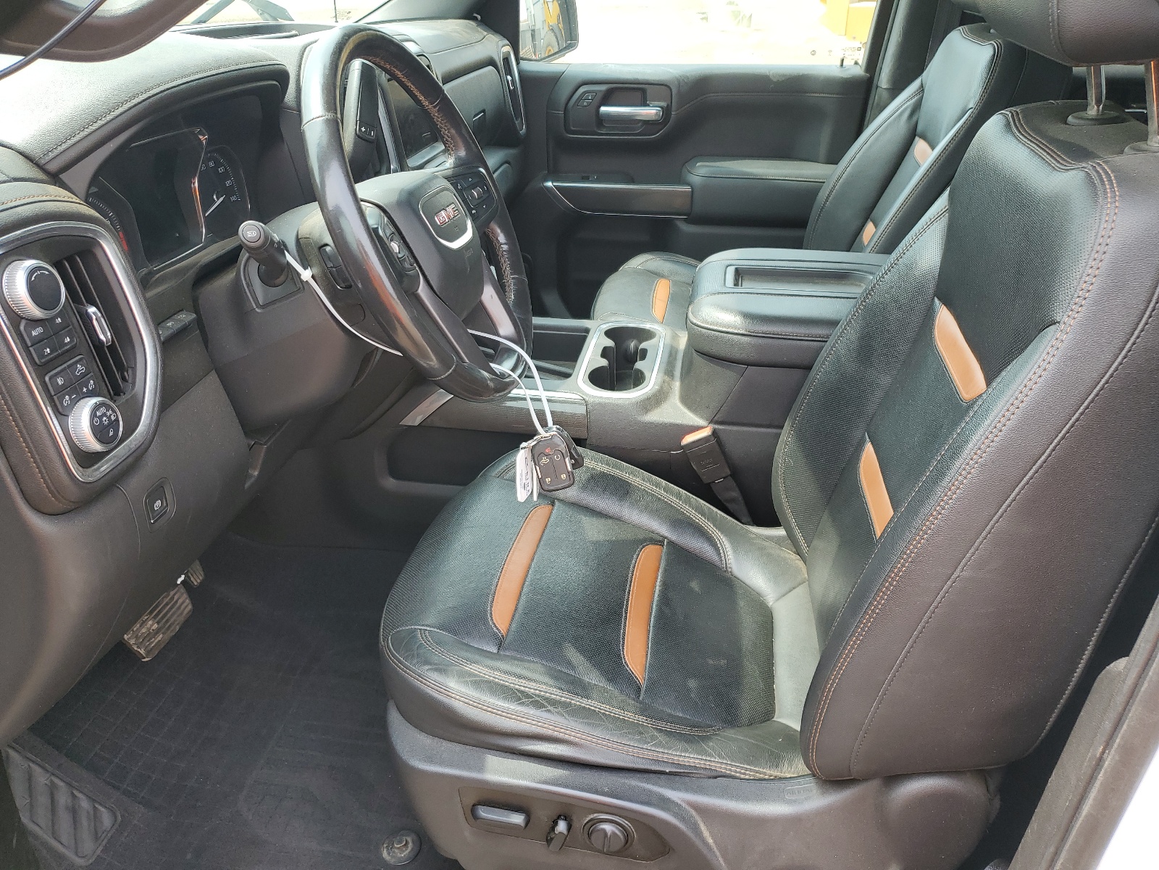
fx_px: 871
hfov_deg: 67.3
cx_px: 580
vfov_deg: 53.1
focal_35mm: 26
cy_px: 435
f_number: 1.5
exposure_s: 1/357
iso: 50
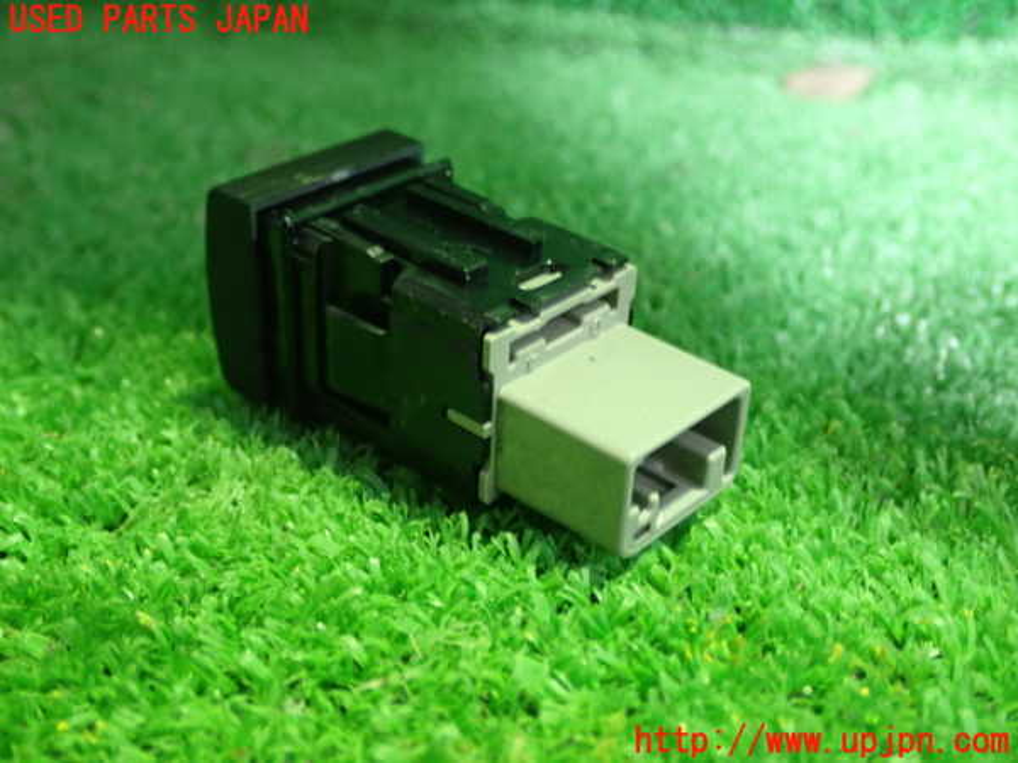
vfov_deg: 30.9
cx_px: 509
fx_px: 1382
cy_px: 382
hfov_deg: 40.4
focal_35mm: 47
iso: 800
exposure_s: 1/13
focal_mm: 8.4
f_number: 3.1
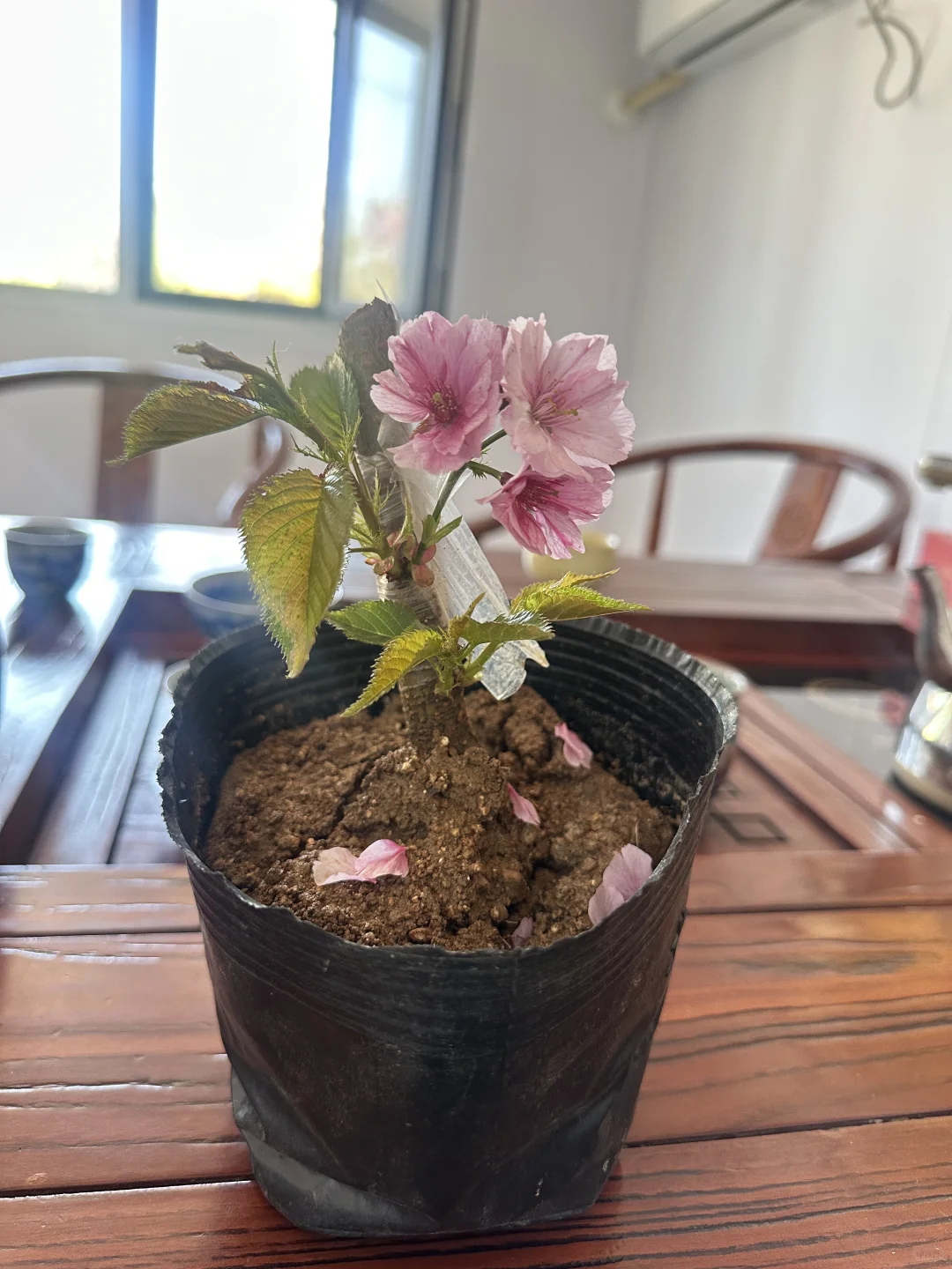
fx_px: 880
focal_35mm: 24
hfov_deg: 56.8
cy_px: 634
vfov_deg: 71.6
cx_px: 476
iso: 200
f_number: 1.78
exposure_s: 1/121
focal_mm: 6.86
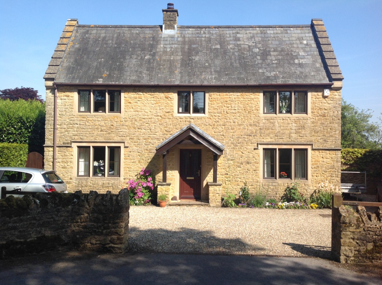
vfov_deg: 40.6
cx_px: 191
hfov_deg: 52.7
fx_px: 386
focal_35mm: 35
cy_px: 142
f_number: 2.4
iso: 50
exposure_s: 1/1314
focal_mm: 4.28
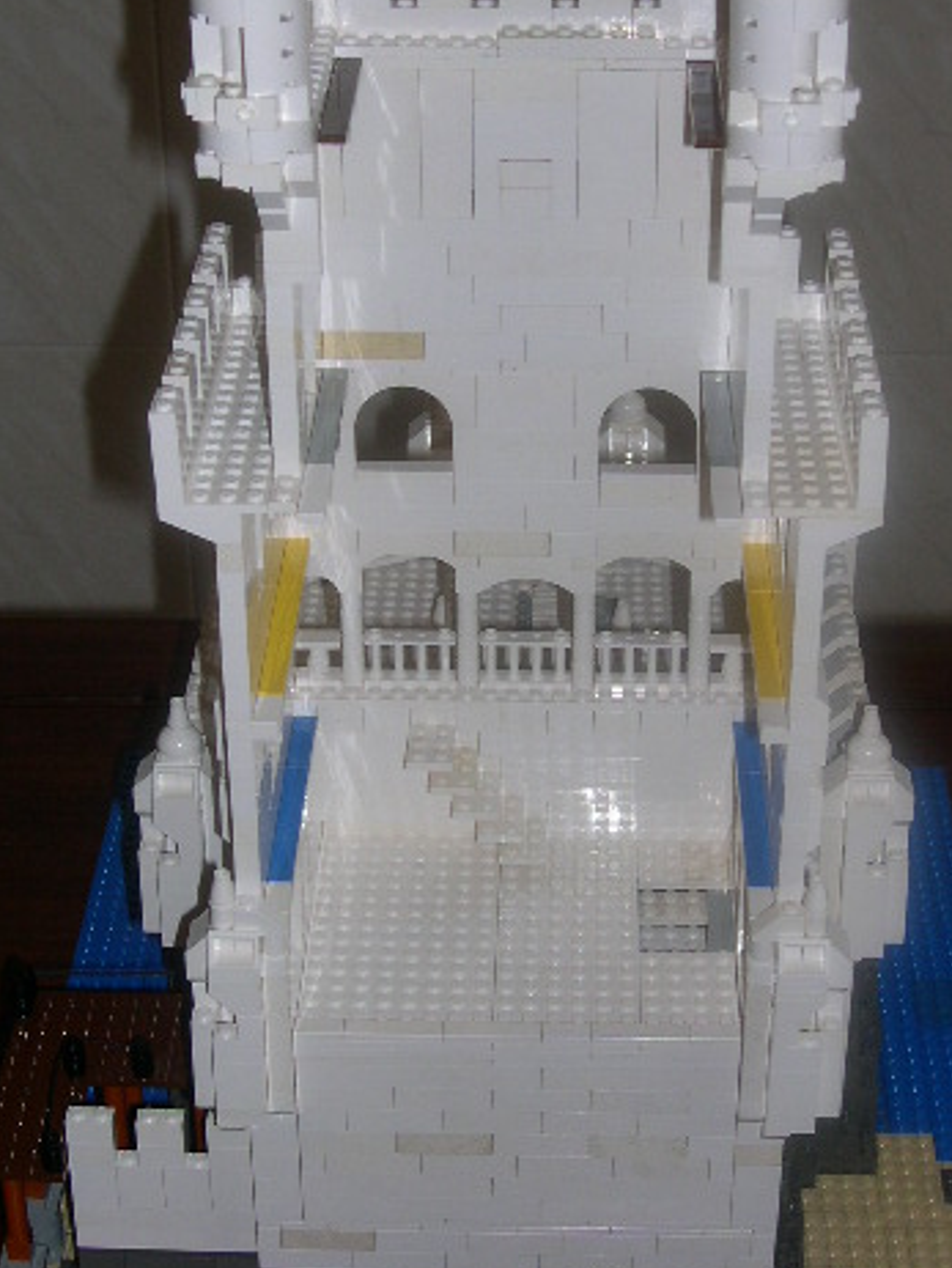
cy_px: 516
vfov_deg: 27.0
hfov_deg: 20.4
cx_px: 540
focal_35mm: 72
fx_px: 2638
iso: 100
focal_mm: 11.1
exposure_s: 1/60
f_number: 3.2
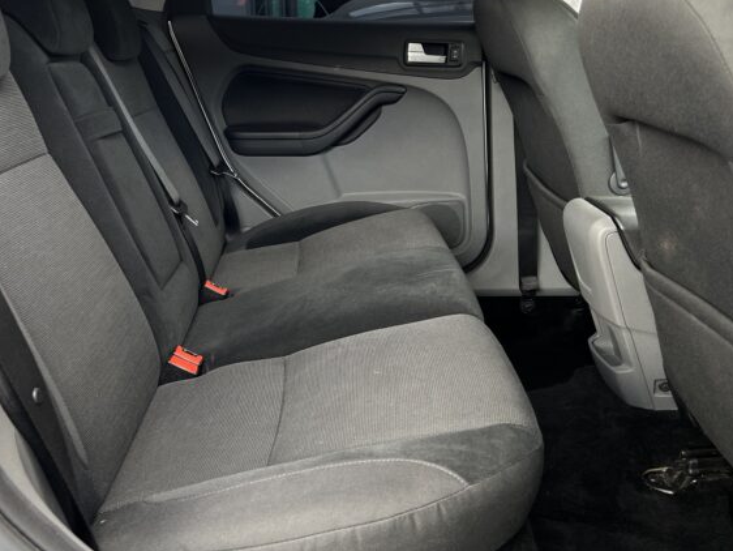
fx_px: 784
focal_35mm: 37
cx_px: 344
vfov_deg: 38.5
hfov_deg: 50.1
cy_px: 214
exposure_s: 1/121
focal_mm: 5.7
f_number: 1.5
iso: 125
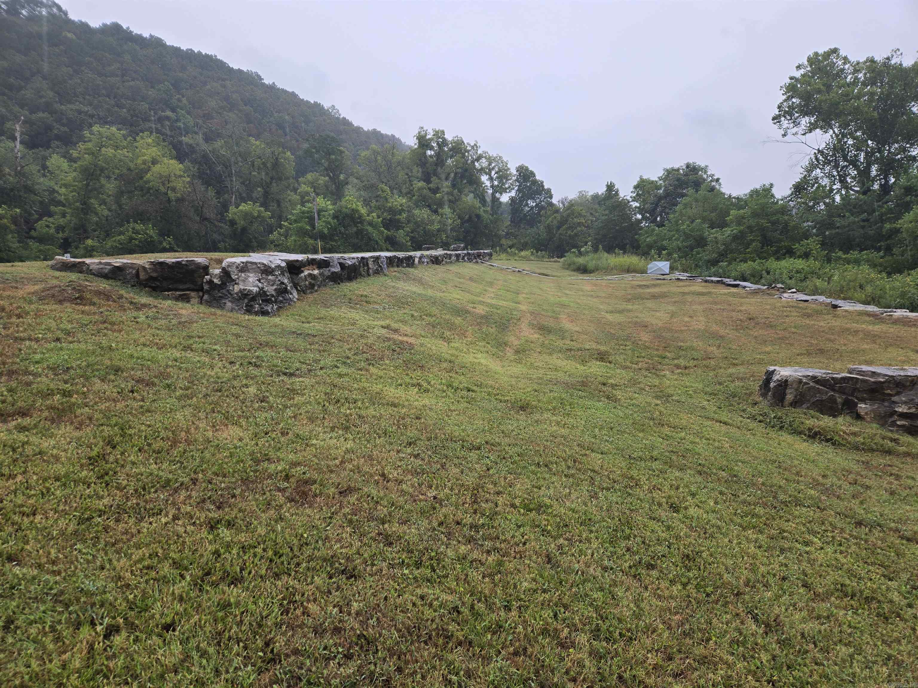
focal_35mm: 23
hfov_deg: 73.9
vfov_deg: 58.9
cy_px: 344
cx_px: 459
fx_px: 610
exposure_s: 1/186
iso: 25
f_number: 1.8
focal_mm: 5.4
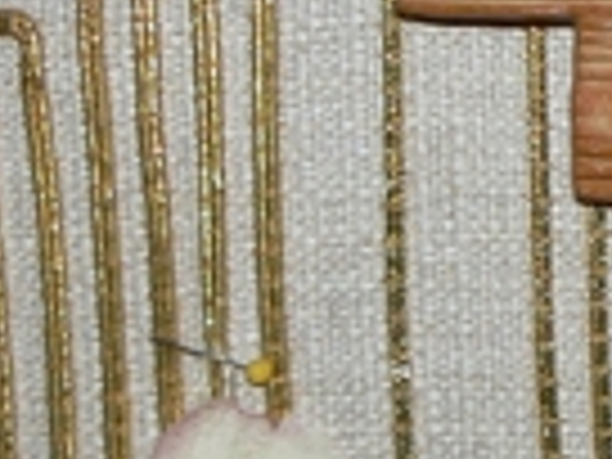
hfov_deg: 11.8
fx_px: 2811
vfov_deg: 9.3
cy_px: 378
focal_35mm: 159
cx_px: 976
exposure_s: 1/30
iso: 100
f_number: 2.8
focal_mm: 6
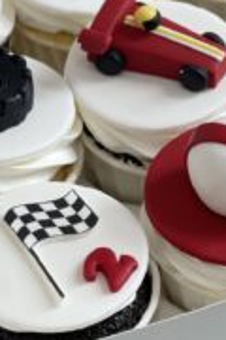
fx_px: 1855
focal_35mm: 197
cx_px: 41
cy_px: 39
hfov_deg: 7.0
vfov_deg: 10.4
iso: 50
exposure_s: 1/100
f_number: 2.2
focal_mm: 7.5
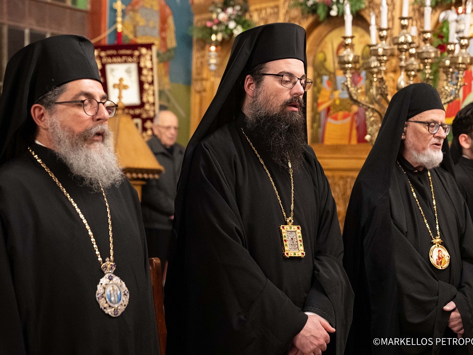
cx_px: 240
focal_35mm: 55
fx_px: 752
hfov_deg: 34.9
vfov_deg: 26.6
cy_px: 178
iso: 12800
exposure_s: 1/160
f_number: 2.8
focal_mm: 50
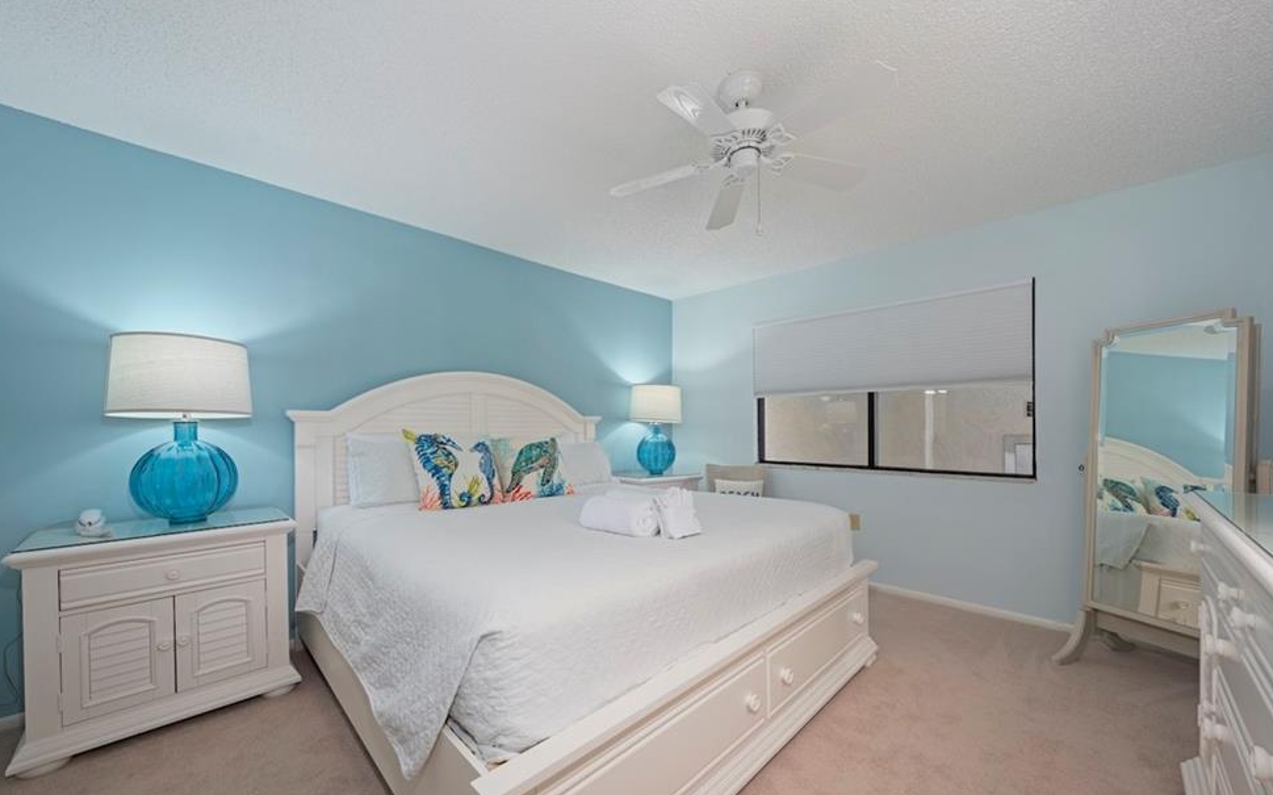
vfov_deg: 78.5
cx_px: 625
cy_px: 428
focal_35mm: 14
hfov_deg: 105.3
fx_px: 486
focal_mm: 13
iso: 160
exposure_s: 1/1.25
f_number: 9
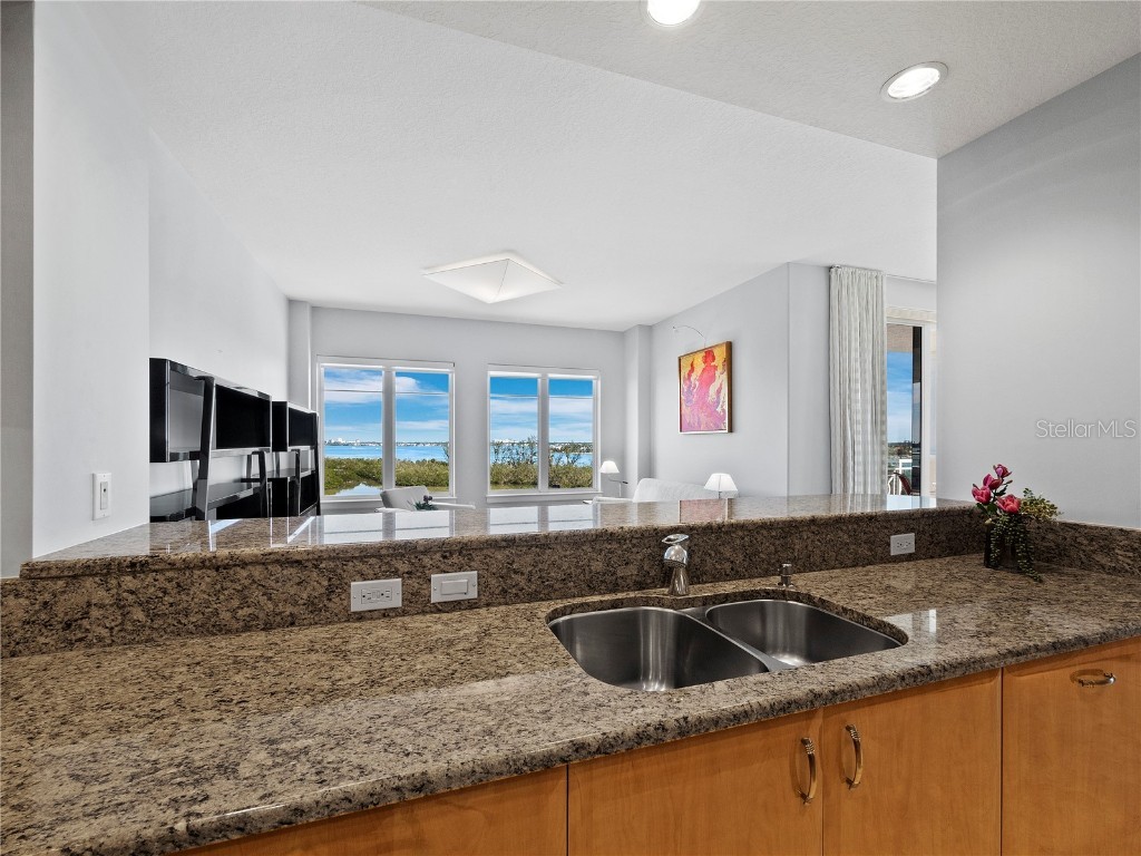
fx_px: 461
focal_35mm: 14
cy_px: 428
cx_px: 570
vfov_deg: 85.7
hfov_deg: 102.1
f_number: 11
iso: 400
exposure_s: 1/6
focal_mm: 7
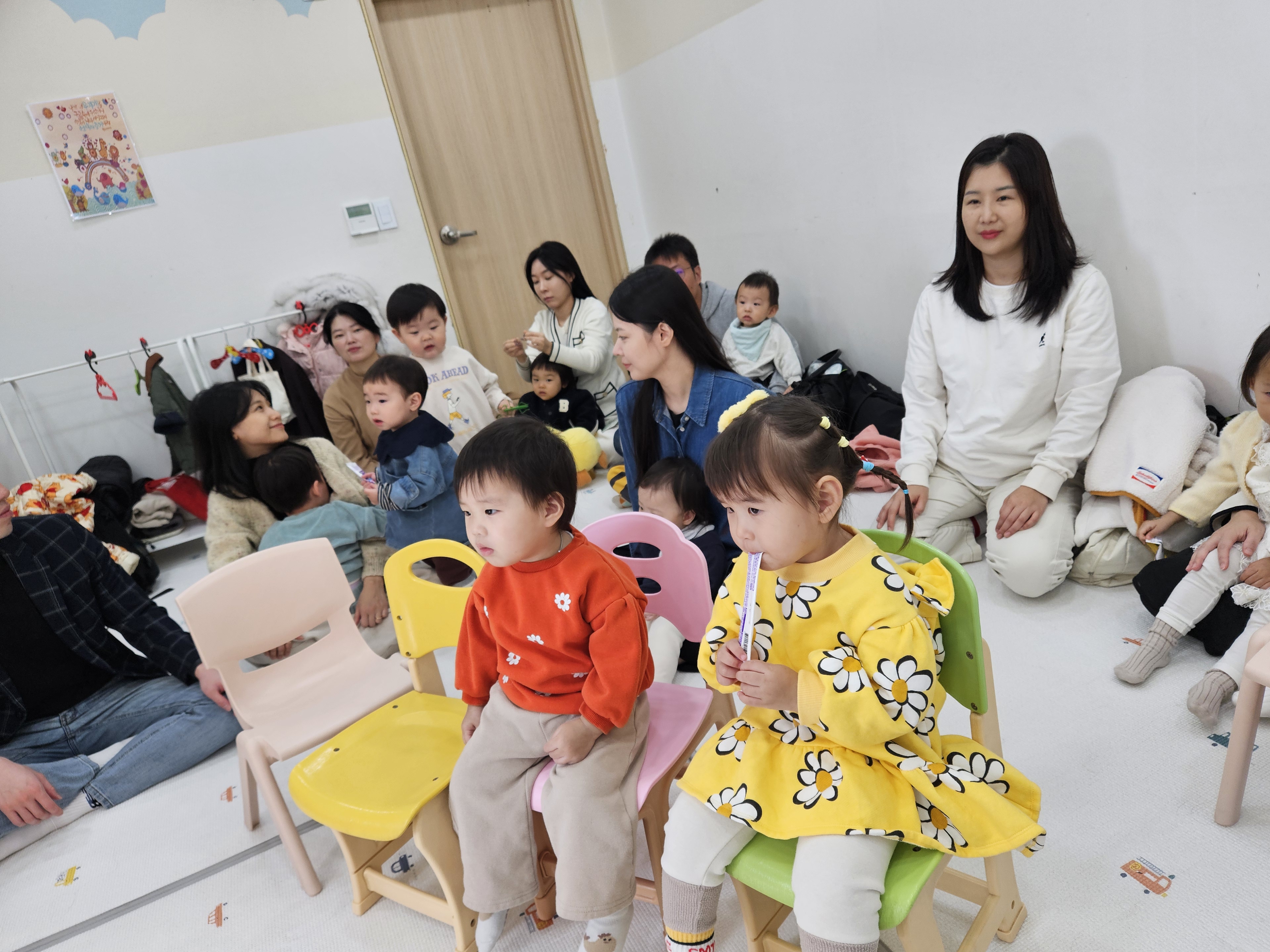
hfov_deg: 71.6
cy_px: 491
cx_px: 662
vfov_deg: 56.8
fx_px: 881
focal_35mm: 24
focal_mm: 5.4
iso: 80
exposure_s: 1/120
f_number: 1.8
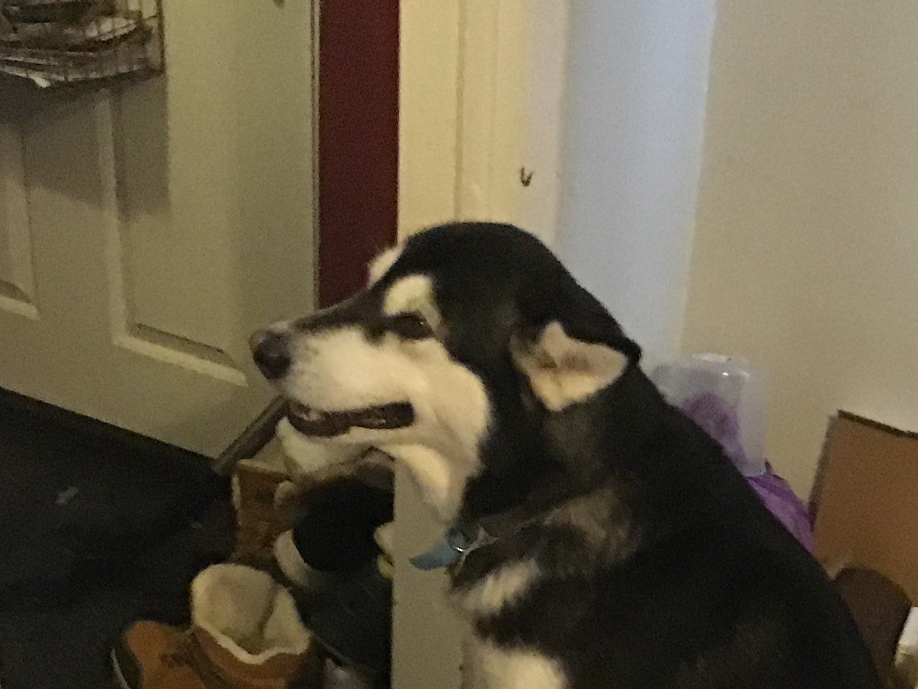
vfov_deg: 19.2
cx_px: 604
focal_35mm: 75
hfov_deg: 25.9
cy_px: 658
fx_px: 1989
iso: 320
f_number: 2.4
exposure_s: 1/17
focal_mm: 3.3
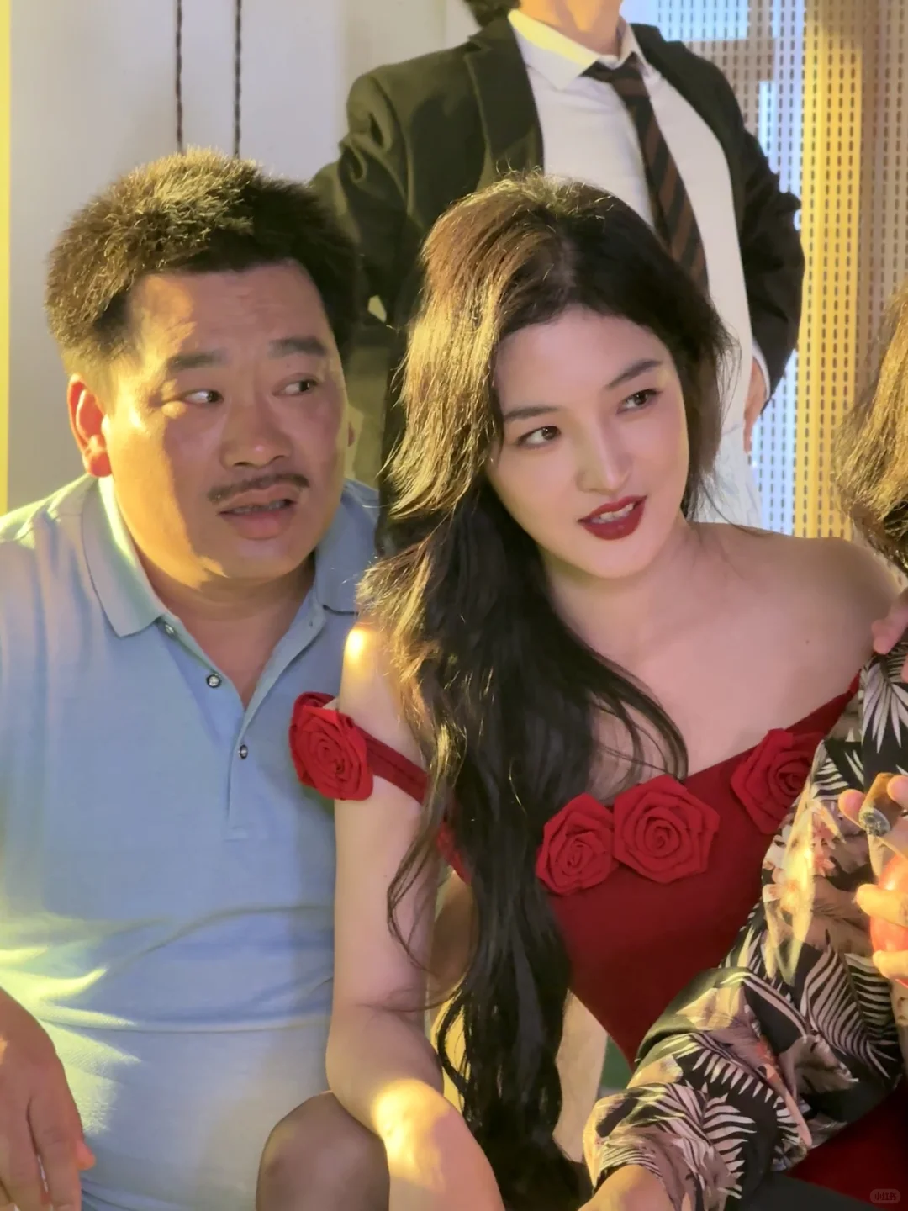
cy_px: 606
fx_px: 4197
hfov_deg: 12.3
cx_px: 454
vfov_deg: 16.4
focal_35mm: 120
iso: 640
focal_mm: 15.66
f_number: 2.8
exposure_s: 1/50
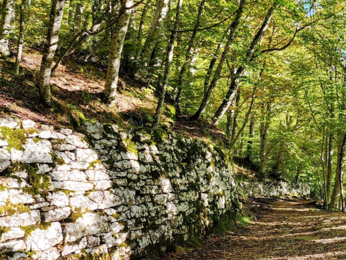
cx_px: 325
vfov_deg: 28.9
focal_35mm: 50
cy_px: 173
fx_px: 500
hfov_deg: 35.5
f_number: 1.8
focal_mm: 6.4
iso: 64
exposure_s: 1/180
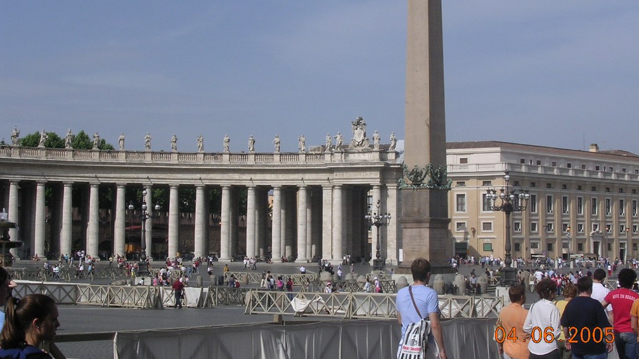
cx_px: 322
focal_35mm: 62
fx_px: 1051
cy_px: 142
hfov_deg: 33.8
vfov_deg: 19.4
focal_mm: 8.5
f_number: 6.6
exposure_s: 1/402
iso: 100
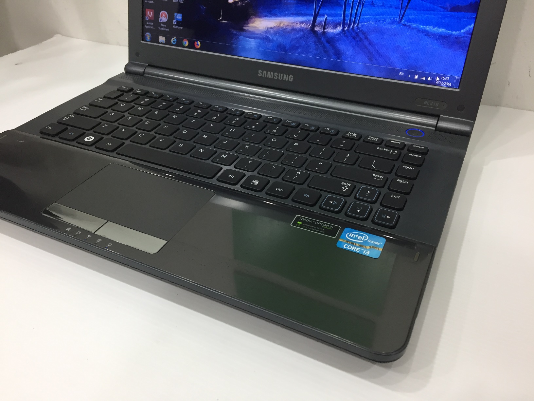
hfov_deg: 61.7
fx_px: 447
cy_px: 200
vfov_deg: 48.2
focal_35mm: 29
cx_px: 267
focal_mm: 4.15
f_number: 2.2
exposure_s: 1/33
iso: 100
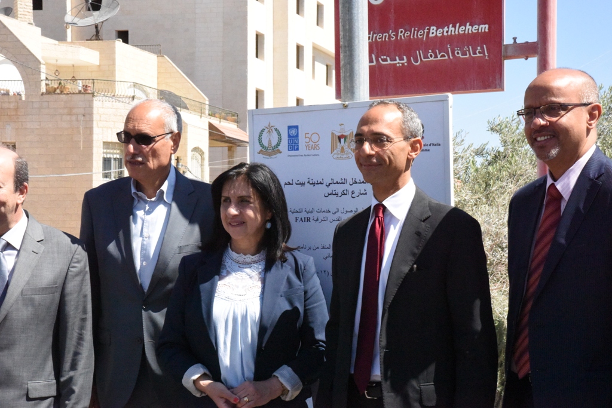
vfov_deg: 17.5
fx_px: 1326
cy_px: 204
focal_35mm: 78
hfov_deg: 26.0
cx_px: 306
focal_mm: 78
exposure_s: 1/2500
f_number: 22
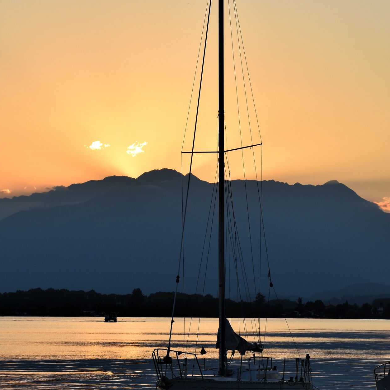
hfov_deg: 13.7
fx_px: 1619
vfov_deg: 13.7
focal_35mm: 127
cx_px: 166
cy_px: 262
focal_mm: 52
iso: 100
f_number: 11
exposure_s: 1/200
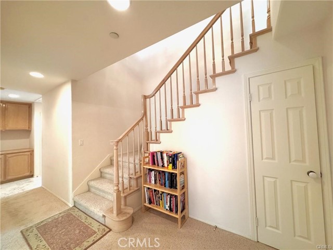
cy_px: 125
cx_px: 166
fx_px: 135
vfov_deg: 85.7
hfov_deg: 102.1
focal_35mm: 14
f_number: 2.2
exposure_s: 1/60
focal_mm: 2.22
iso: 320
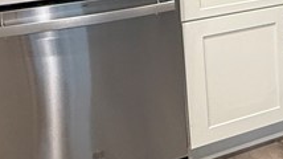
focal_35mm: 73
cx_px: 525
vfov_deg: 15.3
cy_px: -74
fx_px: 547
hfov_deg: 20.0
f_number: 2.2
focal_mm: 2.22
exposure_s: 1/120
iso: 250
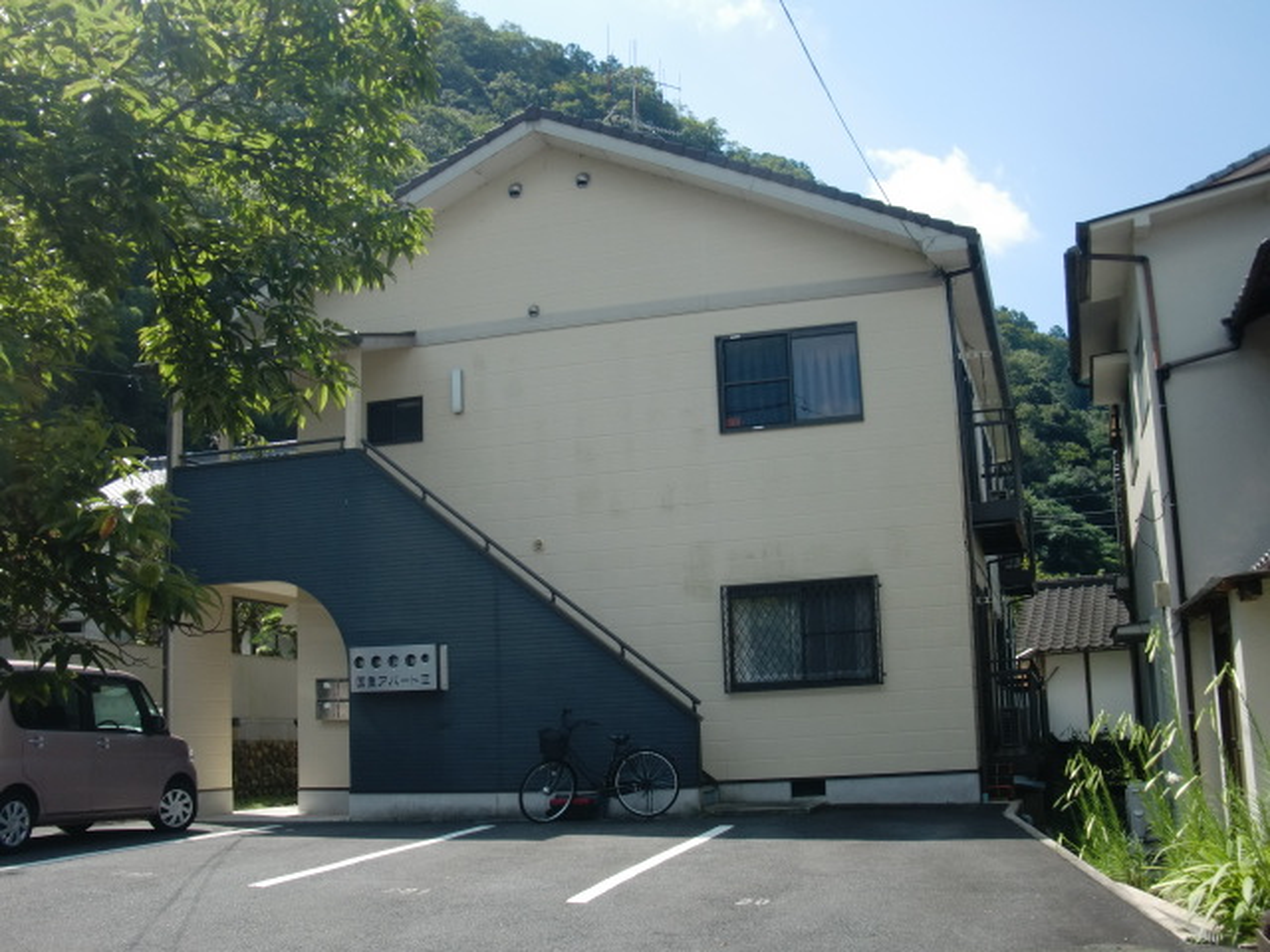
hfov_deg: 49.0
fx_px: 1394
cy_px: 476
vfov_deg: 37.7
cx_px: 635
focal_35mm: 38
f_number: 3.9
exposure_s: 1/320
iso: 64
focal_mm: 6.66
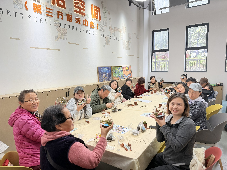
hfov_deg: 71.6
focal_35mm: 24
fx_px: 157
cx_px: 114
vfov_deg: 56.8
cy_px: 85
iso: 160
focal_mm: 6.76
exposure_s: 1/100
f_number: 1.78
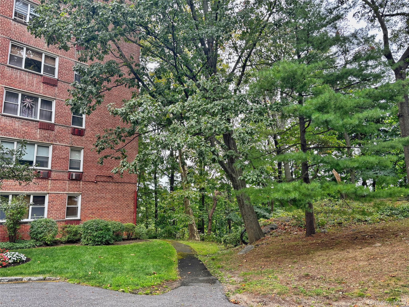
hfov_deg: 67.3
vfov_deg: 53.1
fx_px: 307
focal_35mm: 26
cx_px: 204
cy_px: 154
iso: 50
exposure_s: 1/212
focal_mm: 5.96
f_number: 1.6
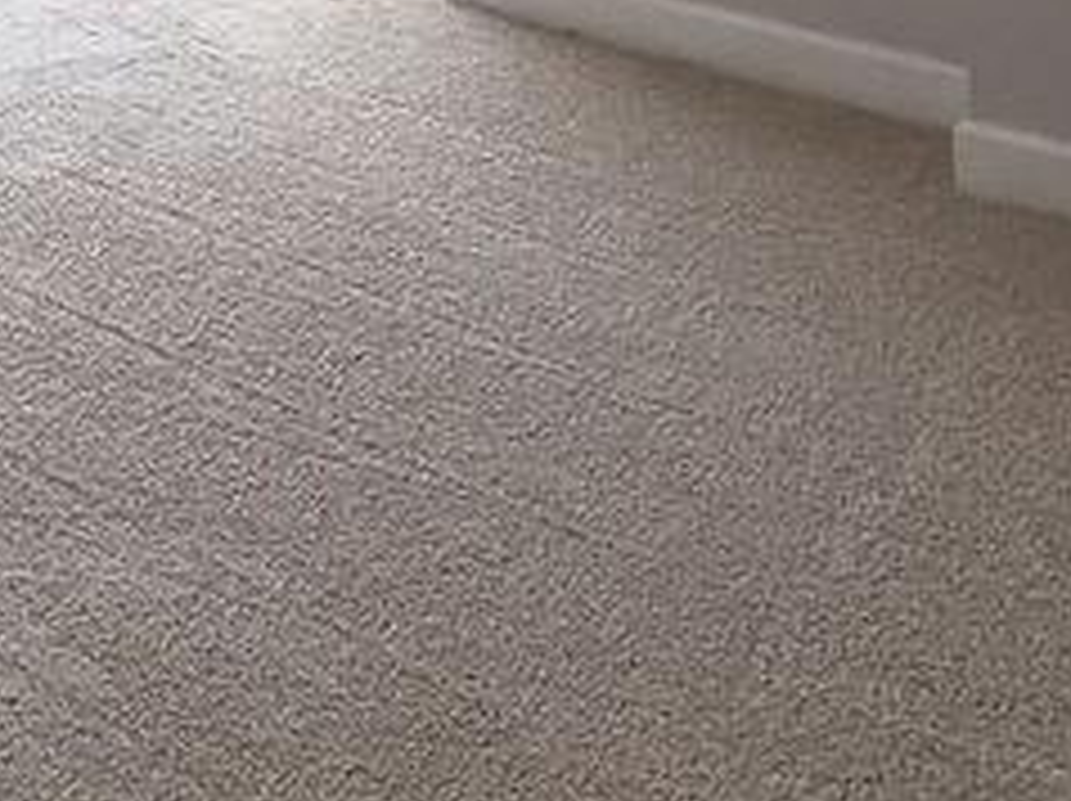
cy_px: -486
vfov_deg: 20.9
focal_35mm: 56
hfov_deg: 30.7
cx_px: -104
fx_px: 1731
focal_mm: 1.54
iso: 64
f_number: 2.4
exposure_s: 1/120
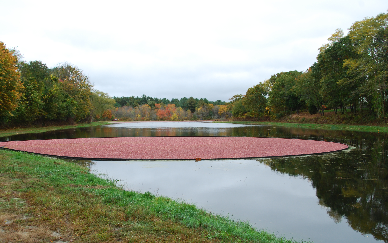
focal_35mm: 39
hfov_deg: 50.4
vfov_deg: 32.8
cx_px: 184
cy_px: 132
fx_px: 412
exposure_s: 1/100
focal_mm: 24
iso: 200
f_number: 9
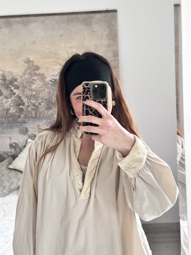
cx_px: 96
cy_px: 128
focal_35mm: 48
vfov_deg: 39.7
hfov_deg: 30.3
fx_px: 353
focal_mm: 6.86
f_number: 1.78
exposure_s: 1/40
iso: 500
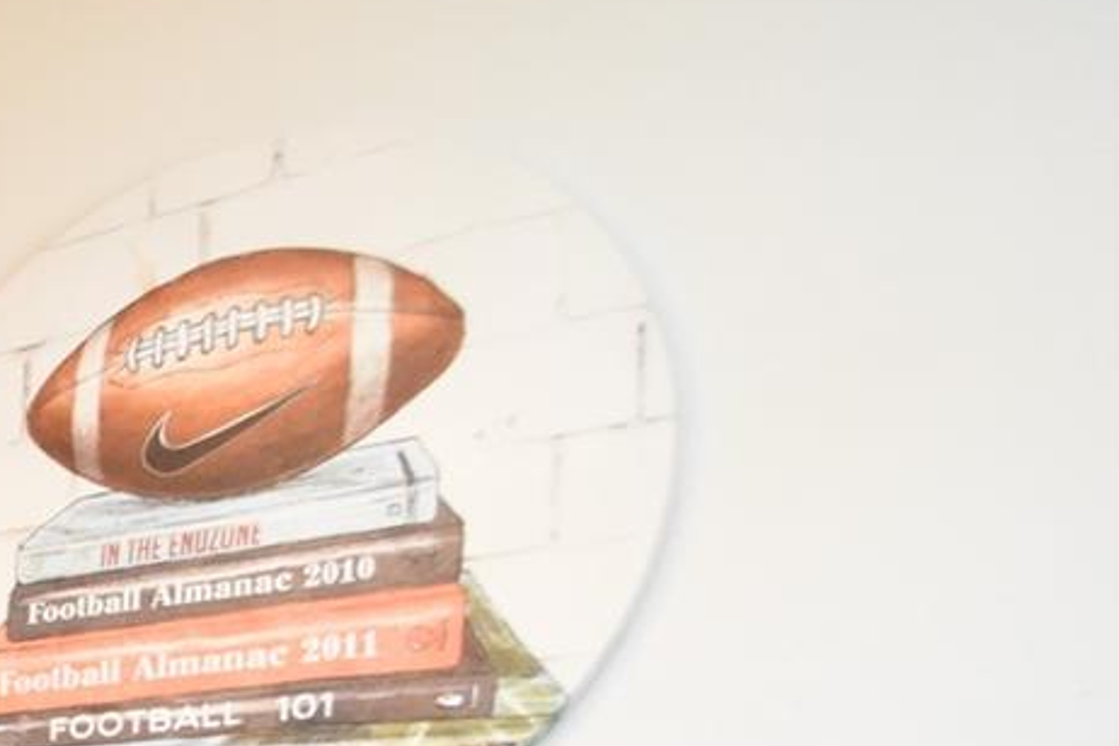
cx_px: -807
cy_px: 983
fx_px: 1616
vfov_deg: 23.0
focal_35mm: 52
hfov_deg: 23.5
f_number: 3.5
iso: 2800
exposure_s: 1/60
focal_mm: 10
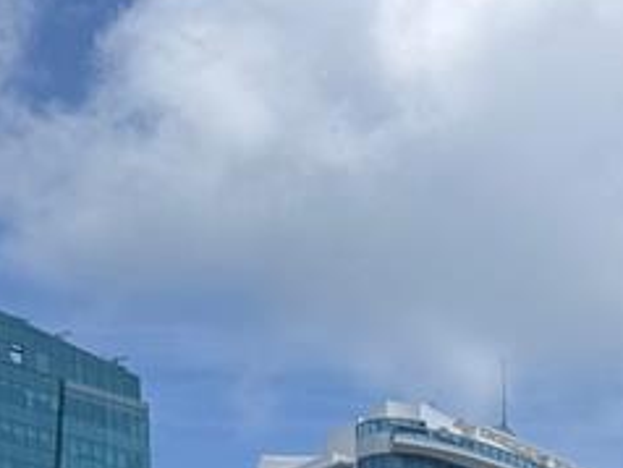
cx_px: 961
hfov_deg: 15.0
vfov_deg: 10.3
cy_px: 1200
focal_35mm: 121
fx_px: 2180
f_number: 1.78
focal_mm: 6.76
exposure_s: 1/6711
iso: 80
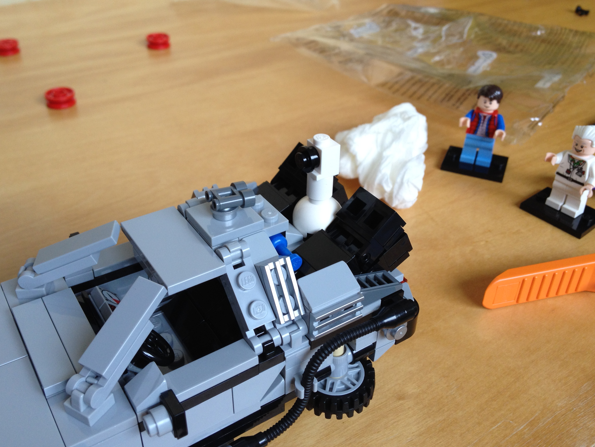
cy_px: 209
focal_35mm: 38
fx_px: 653
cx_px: 297
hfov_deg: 49.0
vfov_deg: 37.7
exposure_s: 1/20
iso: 80
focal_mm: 4.28
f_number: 2.4
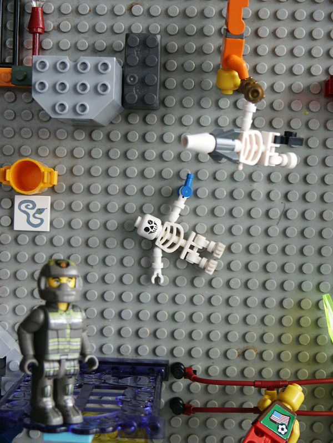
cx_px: 166
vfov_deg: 25.0
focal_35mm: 78
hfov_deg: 18.9
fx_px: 1000
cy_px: 222
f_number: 3.6
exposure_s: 1/45
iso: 200
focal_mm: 15.54
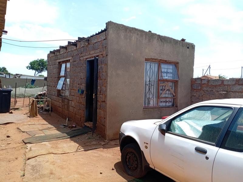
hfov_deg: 65.3
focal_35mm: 27
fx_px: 190
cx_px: 122
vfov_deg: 51.4
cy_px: 91
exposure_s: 1/527
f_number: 1.8
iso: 103
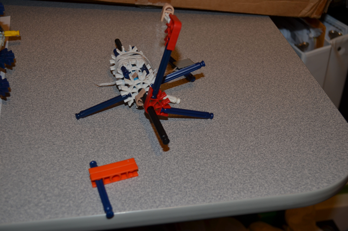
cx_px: 174
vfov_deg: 31.8
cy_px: 116
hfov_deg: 46.5
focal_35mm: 42
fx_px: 405
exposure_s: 1/30
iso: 200
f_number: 5.6
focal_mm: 28
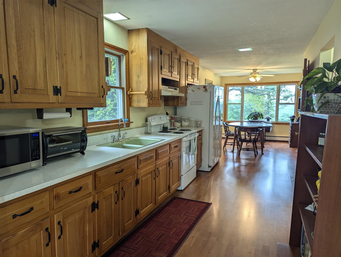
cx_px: 170
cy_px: 128
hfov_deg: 71.5
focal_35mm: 24
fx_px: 237
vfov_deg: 56.9
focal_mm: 6.81
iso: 61
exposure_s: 1/60
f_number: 1.85
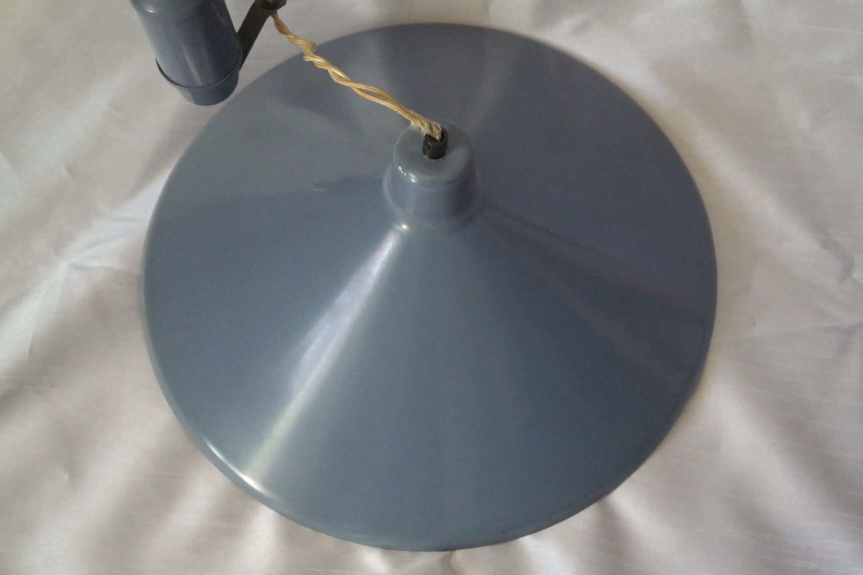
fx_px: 1654
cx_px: 432
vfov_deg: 19.7
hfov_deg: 29.2
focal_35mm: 69
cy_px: 288
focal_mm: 45
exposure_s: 1/50
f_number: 5
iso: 3200
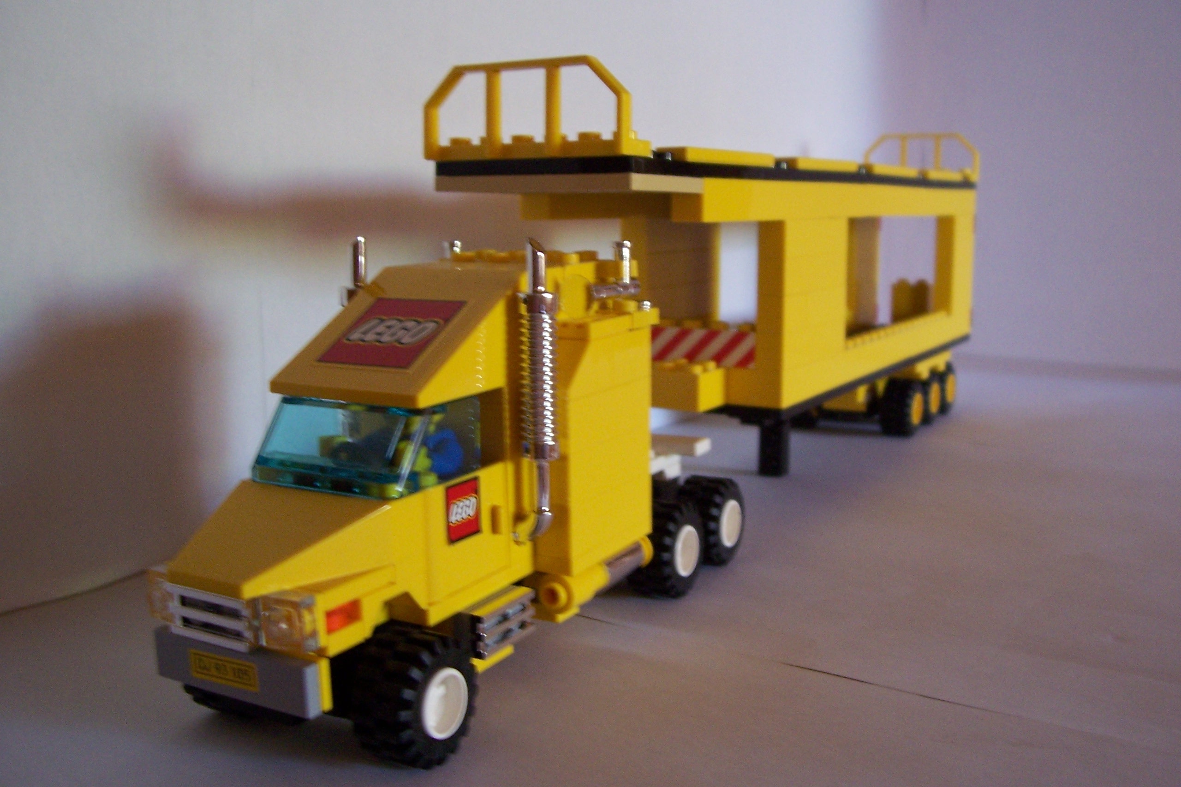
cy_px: 394
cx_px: 590
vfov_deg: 38.9
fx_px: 1115
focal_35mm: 34
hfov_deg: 55.8
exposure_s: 1/8
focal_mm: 5.6
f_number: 2.7
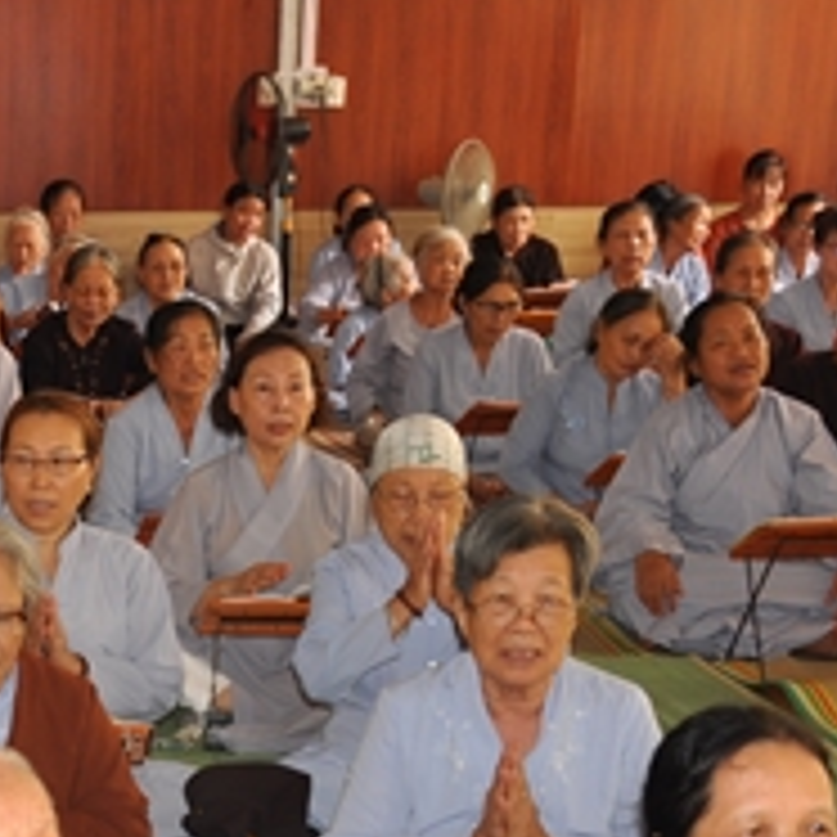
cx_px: -392
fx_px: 2994
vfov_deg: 15.6
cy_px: 826
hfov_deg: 14.9
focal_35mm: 109
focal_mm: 25
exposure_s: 1/60
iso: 250
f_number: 4
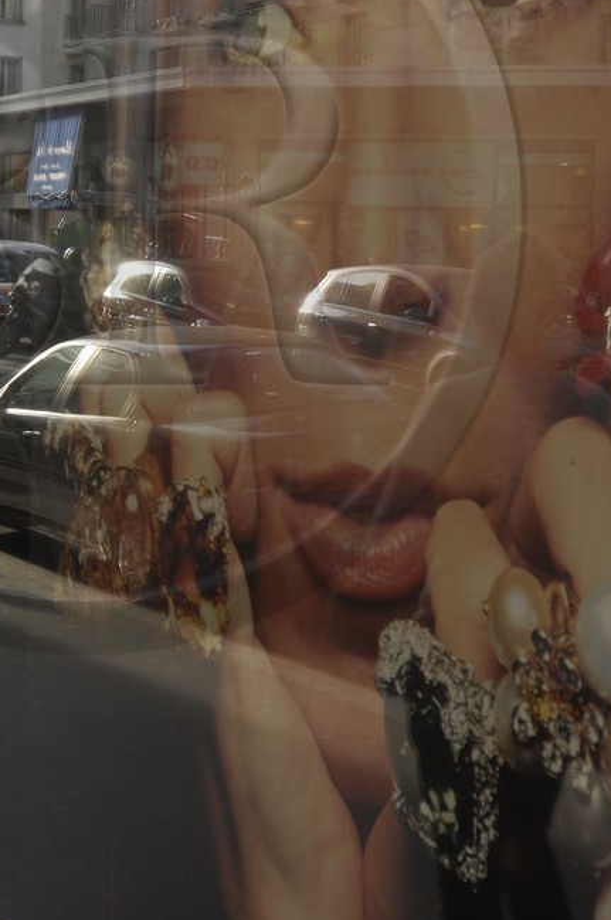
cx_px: 84
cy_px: 213
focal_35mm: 74
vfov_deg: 27.0
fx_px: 1889
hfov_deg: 18.1
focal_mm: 20
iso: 100
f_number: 4.8
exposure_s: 1/60
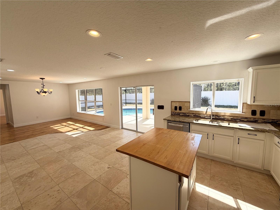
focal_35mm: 14
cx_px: 140
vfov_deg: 85.7
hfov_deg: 102.1
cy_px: 105
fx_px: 113
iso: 50
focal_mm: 2.22
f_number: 2.2
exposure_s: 1/271
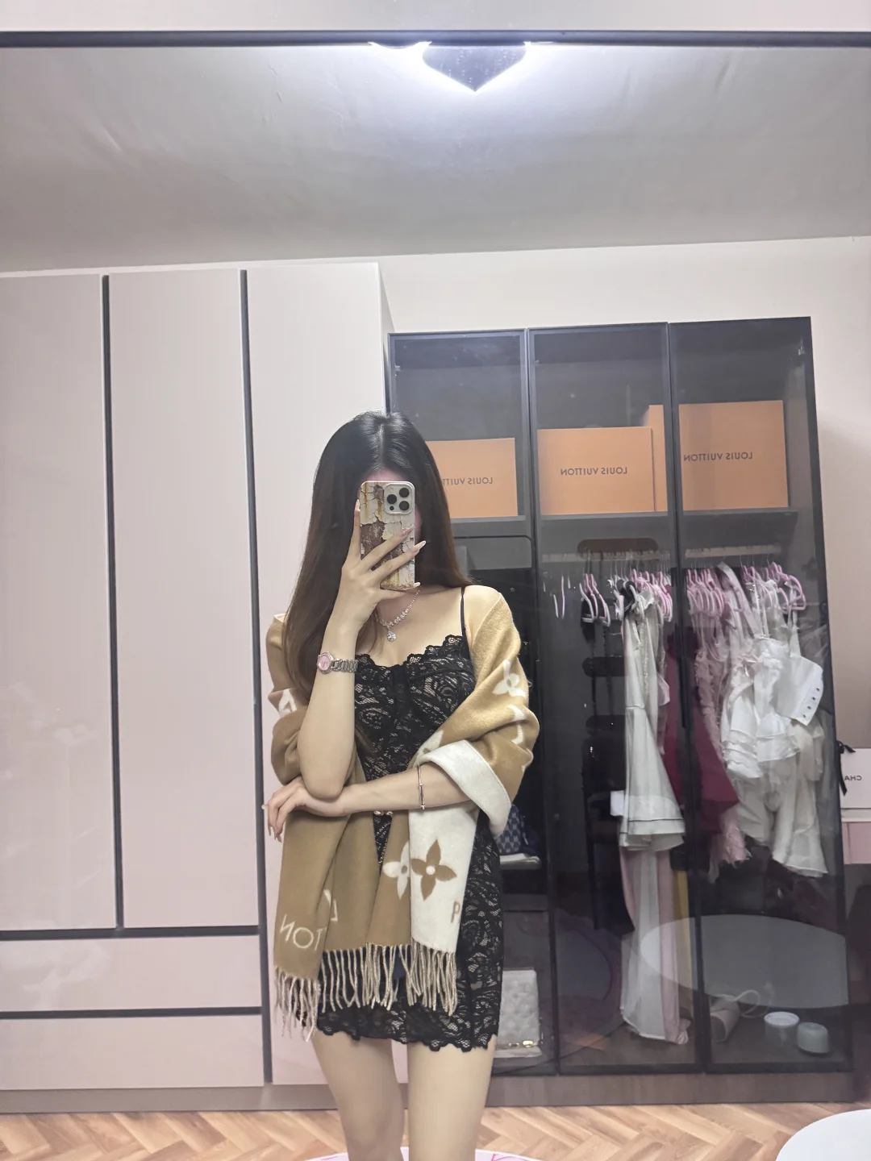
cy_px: 580
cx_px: 436
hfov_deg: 56.8
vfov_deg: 71.6
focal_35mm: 24
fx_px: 805
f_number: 1.78
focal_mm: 6.76
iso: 800
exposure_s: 1/42
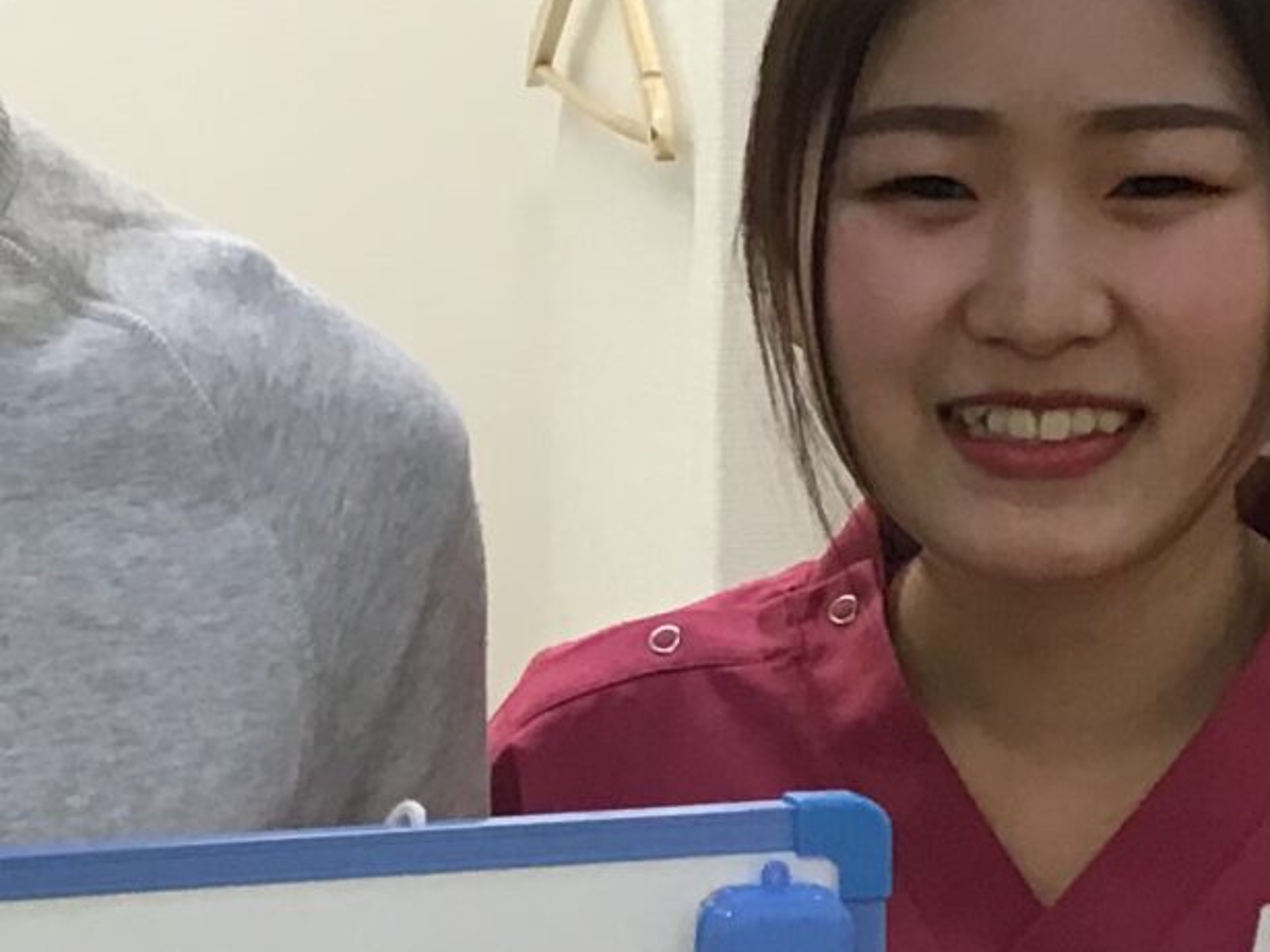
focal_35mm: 129
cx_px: 297
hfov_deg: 15.2
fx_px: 4732
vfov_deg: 11.5
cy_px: 613
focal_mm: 3.3
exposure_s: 1/30
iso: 64
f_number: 2.4
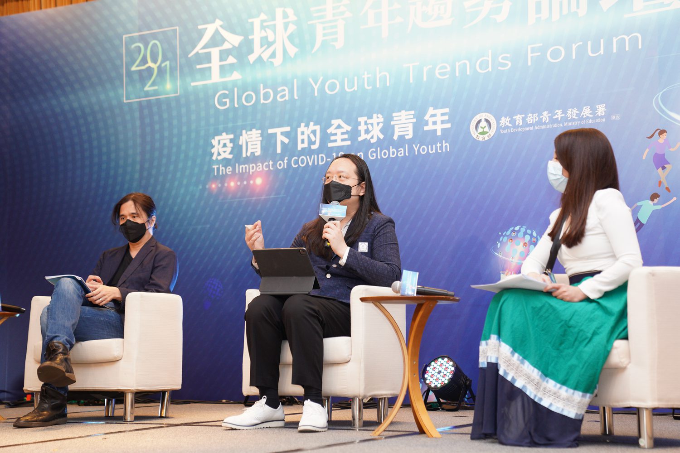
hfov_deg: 33.4
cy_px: 226
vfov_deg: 22.6
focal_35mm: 60
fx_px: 1133
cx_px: 340
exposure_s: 1/200
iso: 1600
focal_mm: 60
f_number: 2.8
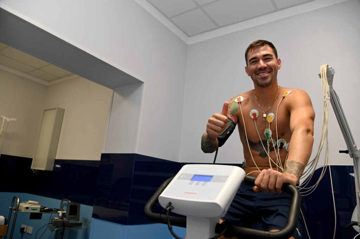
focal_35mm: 27
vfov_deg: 47.9
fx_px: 270
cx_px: 180
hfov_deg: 67.4
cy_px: 120
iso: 500
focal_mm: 27
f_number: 4.5
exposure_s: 1/100
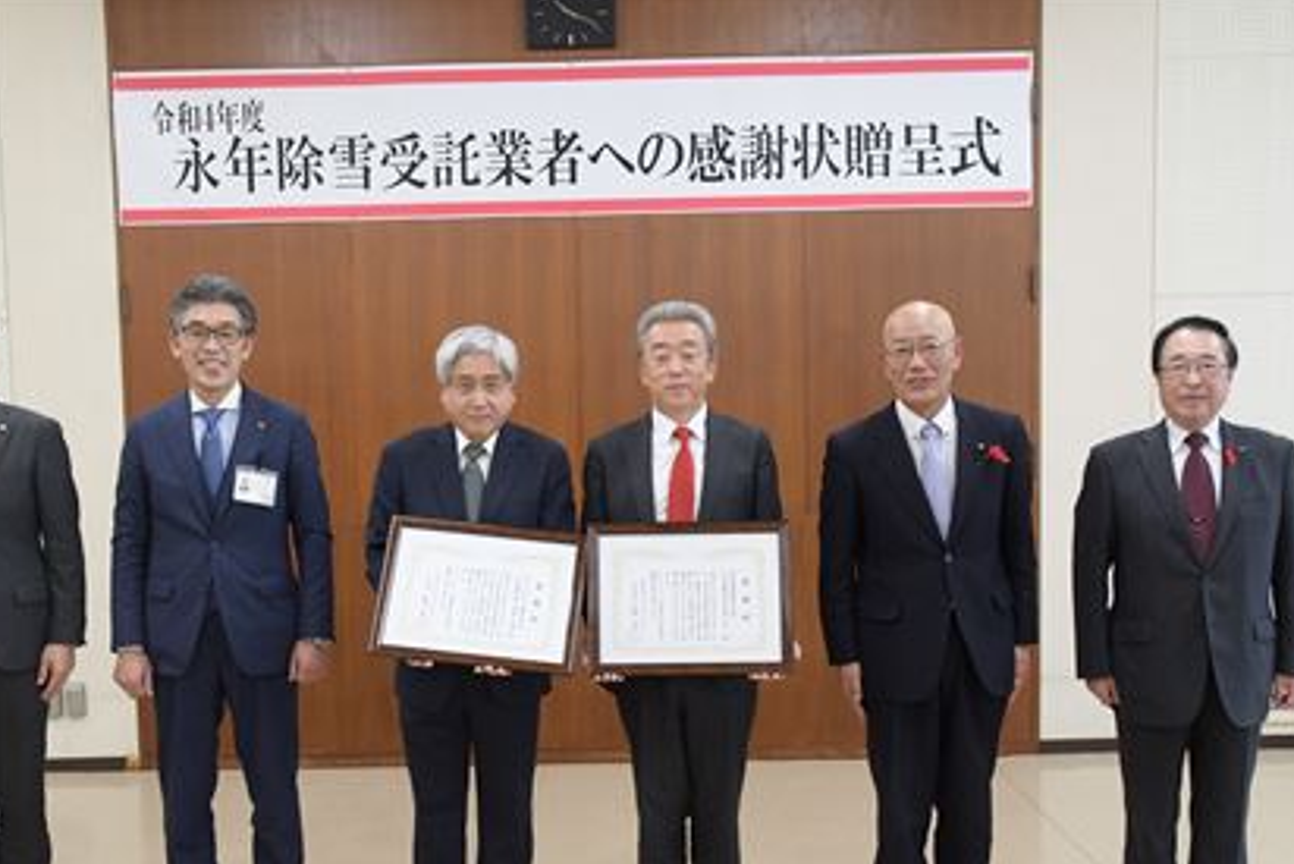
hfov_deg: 48.4
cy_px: 511
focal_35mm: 40
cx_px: 594
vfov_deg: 33.3
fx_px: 1438
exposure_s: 1/125
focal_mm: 22
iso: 1250
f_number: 5.6
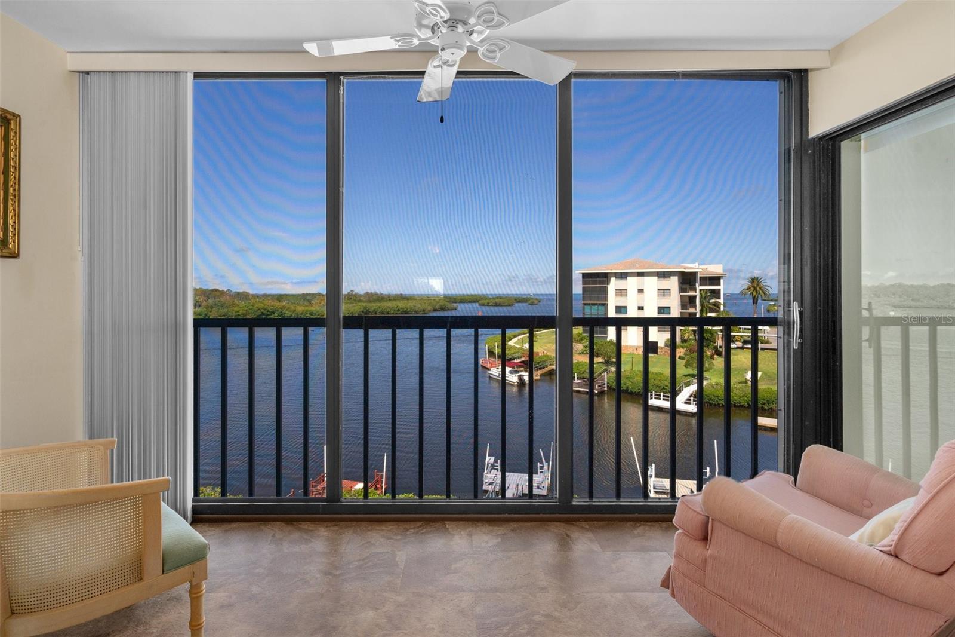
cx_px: 478
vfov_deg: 70.4
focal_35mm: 17
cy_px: 318
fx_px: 451
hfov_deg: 93.3
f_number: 8
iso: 320
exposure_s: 1/50
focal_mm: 17
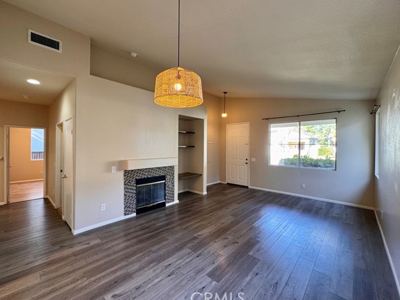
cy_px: 147
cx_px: 188
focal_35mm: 15
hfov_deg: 98.0
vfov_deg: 81.8
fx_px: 173
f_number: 2.2
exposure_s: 1/60
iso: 200
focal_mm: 2.22
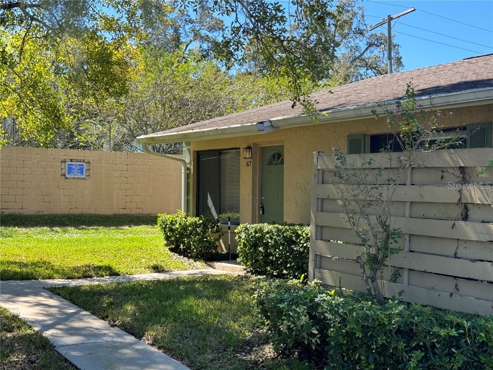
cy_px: 185
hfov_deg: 39.7
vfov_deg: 30.3
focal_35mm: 48
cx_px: 246
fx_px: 684
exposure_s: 1/792
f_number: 1.78
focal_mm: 6.86
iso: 64
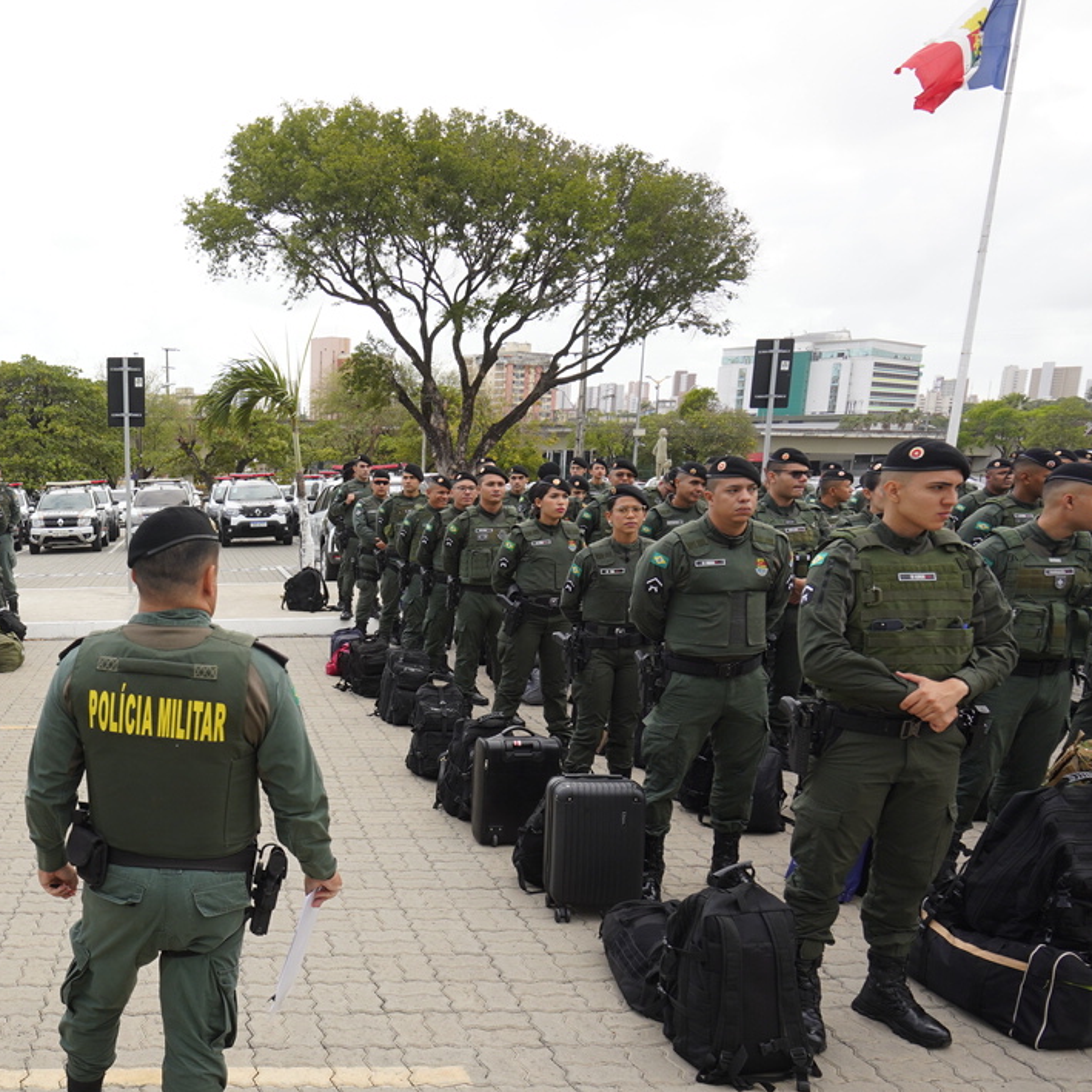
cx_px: 185
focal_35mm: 31
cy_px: 705
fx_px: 1106
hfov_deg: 48.8
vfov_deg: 51.8
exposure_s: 1/160
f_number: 8
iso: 400
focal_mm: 16
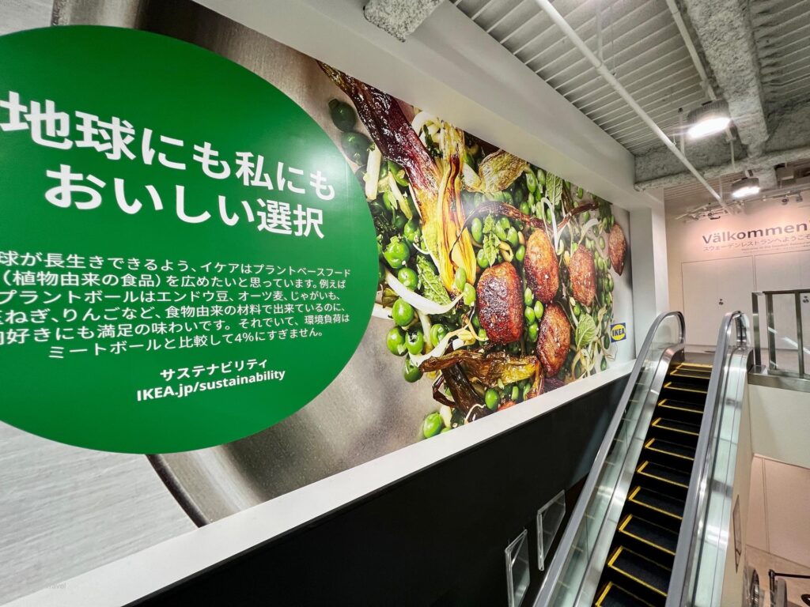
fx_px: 304
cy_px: 304
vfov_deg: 89.9
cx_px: 405
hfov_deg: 106.2
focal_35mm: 13
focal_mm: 1.57
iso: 100
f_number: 1.8
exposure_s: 1/100
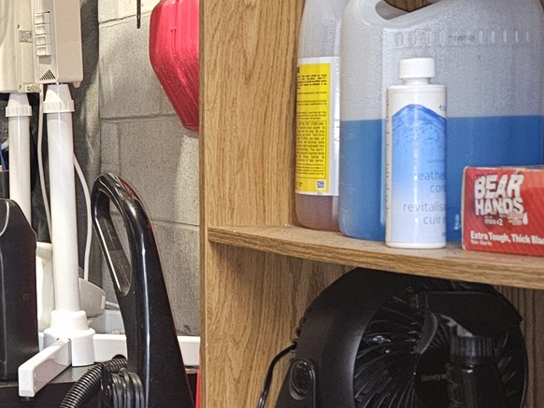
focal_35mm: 79
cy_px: 187
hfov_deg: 22.3
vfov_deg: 18.7
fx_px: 1242
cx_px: -153
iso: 320
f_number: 1.7
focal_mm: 6.3
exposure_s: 1/8
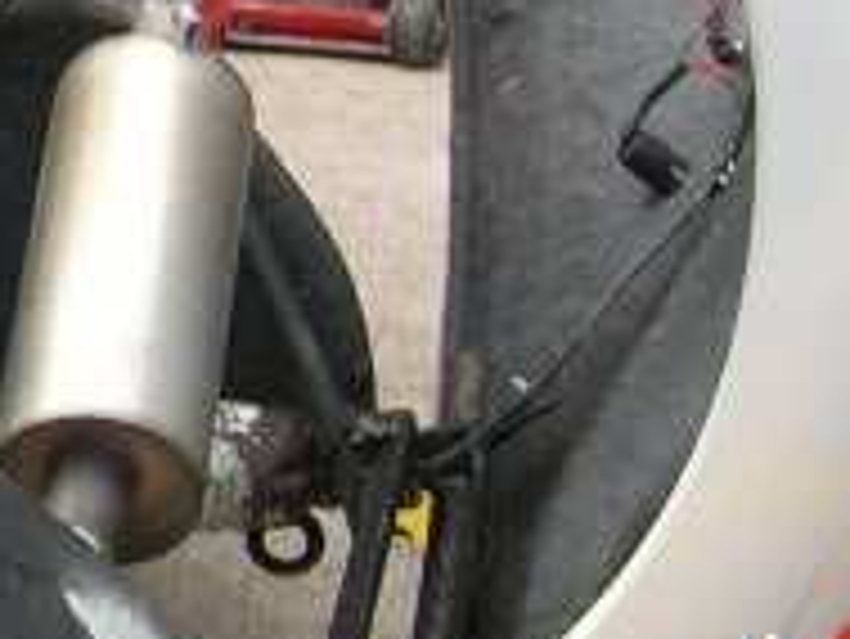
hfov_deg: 11.0
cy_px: 40
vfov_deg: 9.2
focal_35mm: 161
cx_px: -913
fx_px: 3956
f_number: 2.8
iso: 100
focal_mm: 8
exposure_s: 1/185
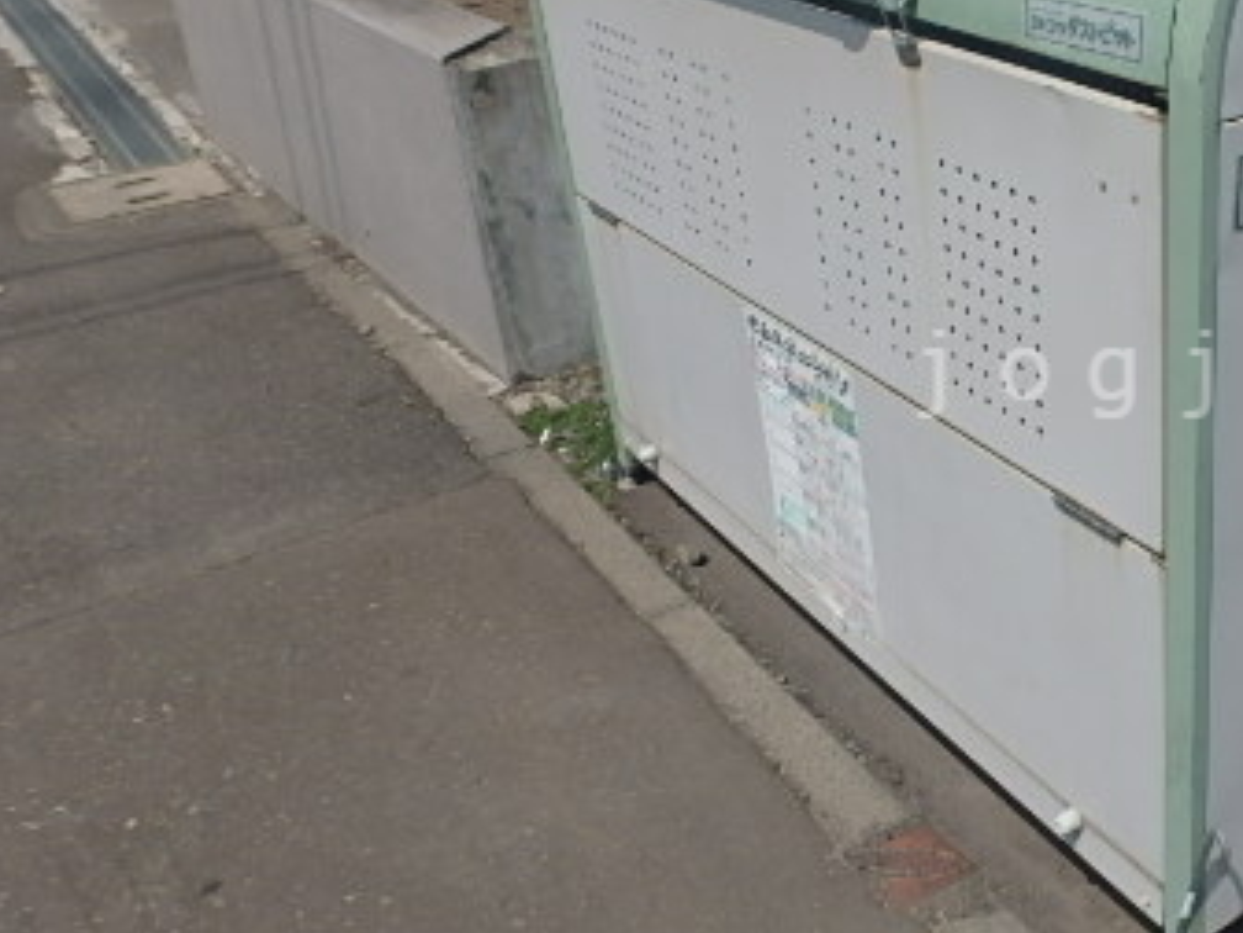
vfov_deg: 35.8
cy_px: 374
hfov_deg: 42.1
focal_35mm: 40
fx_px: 1436
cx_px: 1169
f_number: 6
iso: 125
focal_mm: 3.7
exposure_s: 1/800
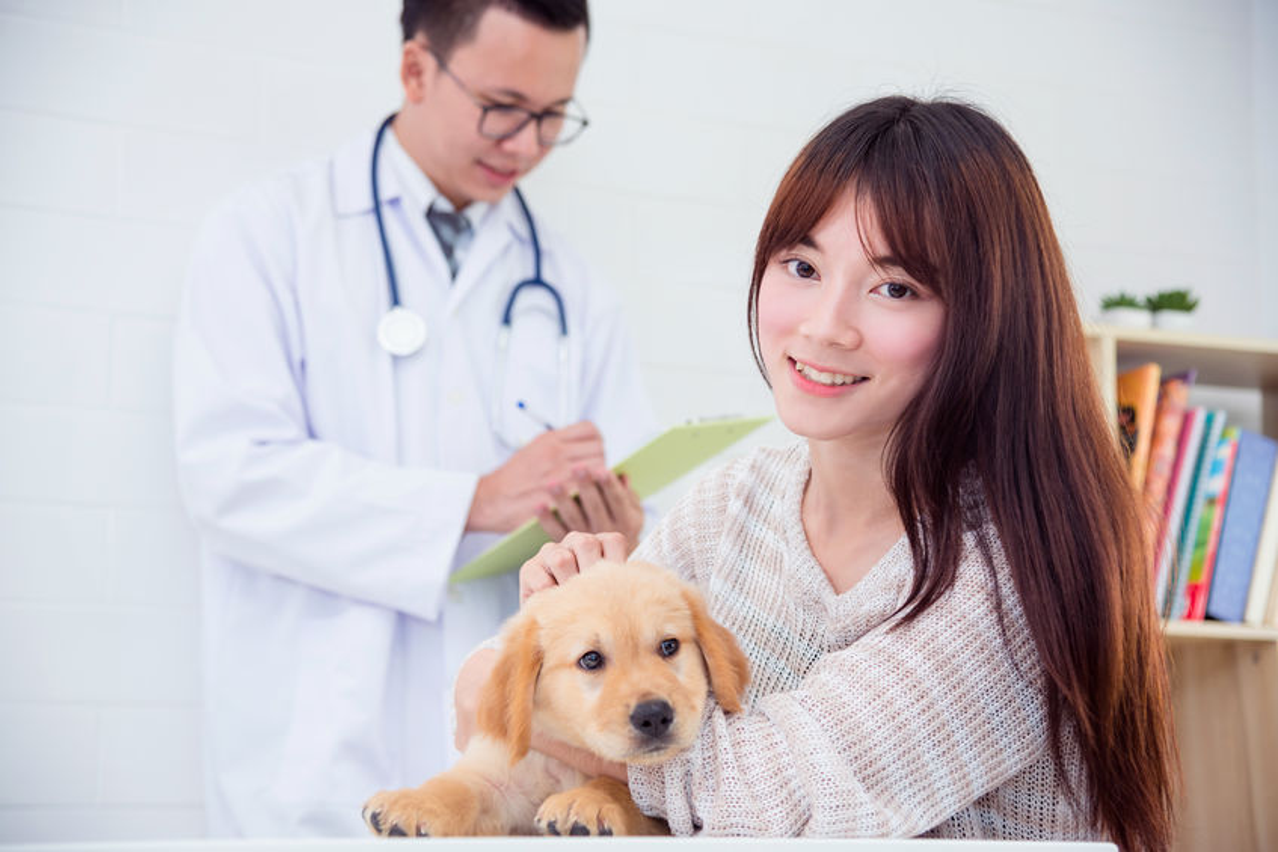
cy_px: 426
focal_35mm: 70
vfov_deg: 19.5
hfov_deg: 28.8
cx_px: 639
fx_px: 2485
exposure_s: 1/200
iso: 320
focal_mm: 70
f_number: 4.5
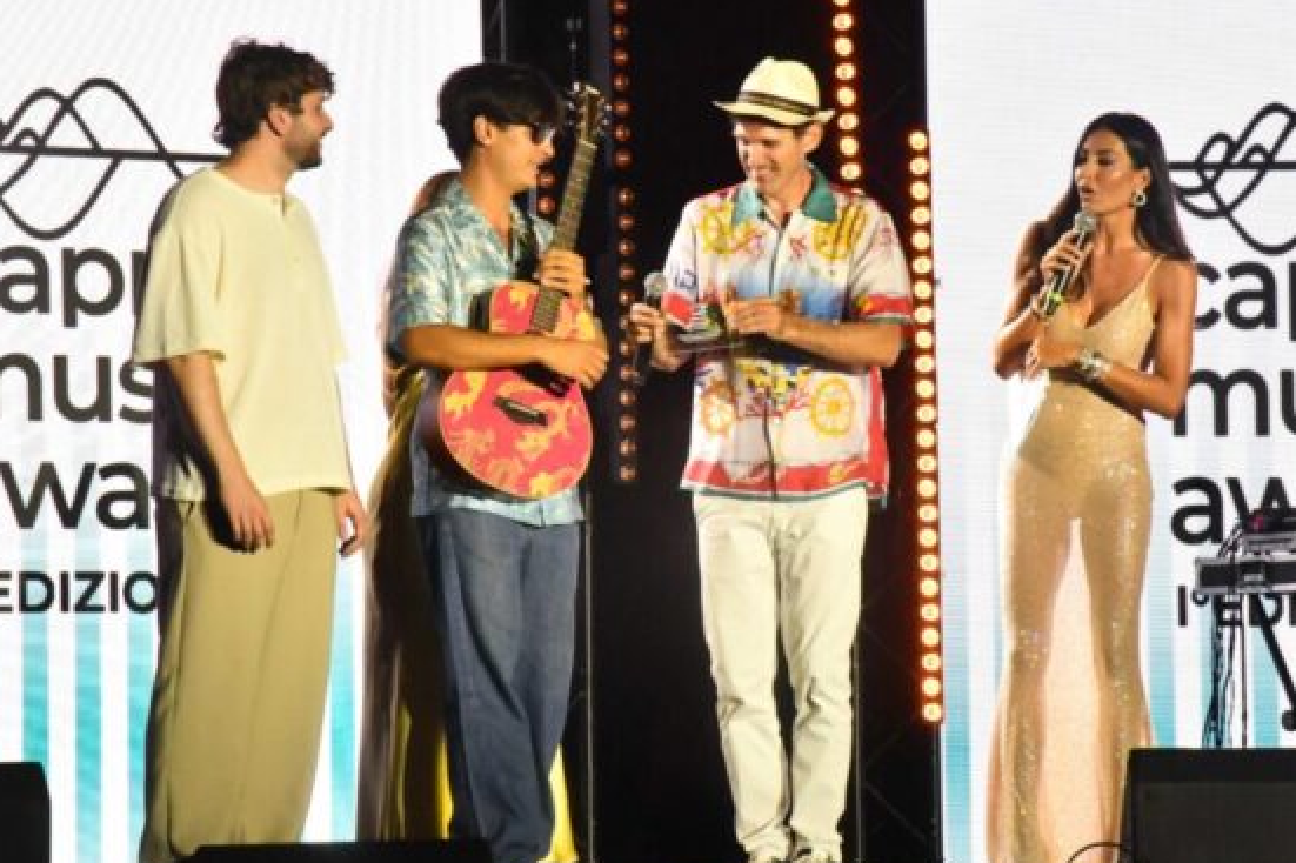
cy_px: 466
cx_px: 715
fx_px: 7053
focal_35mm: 196
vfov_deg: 7.0
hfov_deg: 10.5
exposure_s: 1/100
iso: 8000
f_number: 18
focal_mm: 120
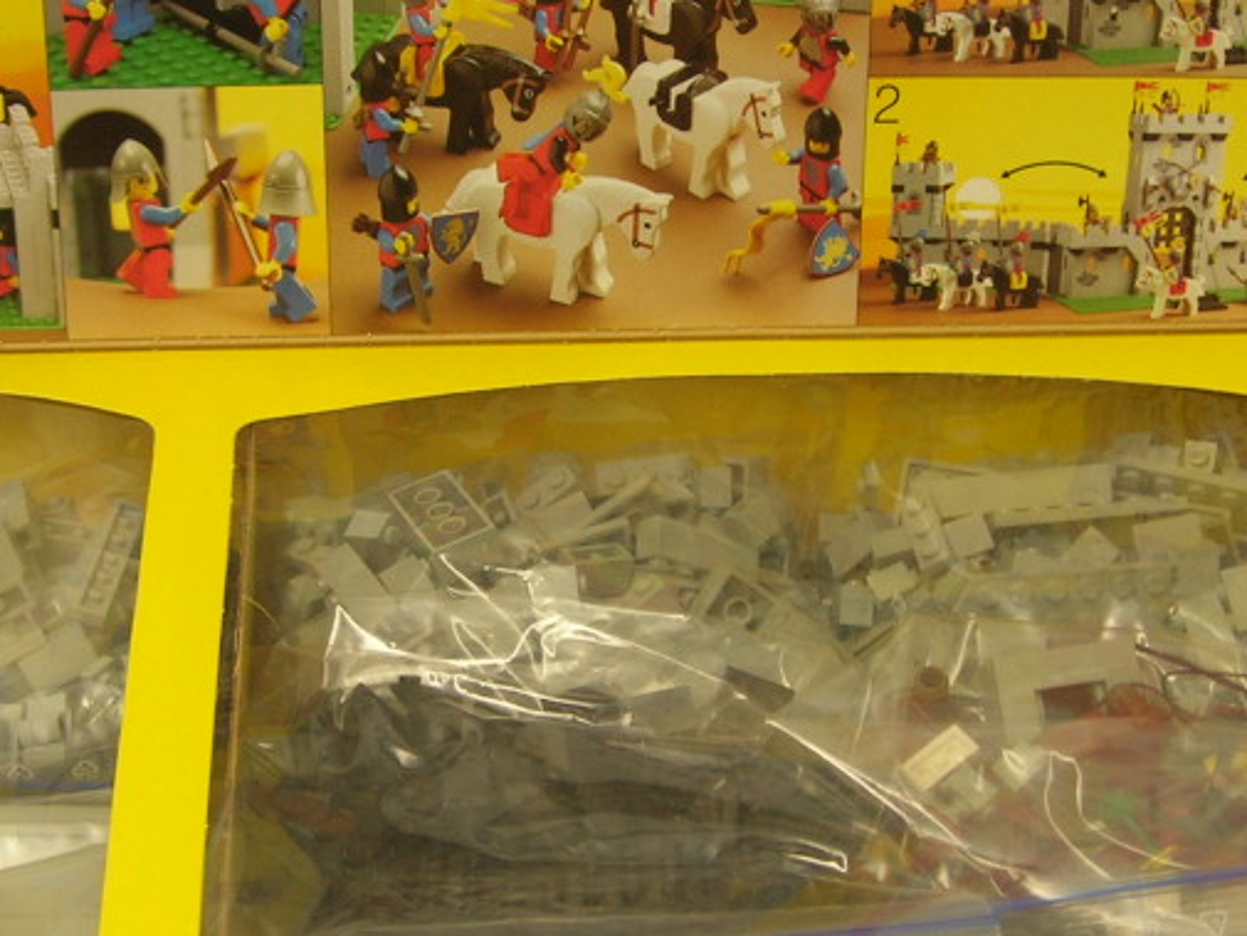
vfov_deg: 19.1
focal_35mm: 77
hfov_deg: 25.3
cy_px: 467
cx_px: 536
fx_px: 2774
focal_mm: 7.8
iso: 64
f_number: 2.8
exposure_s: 1/6.3
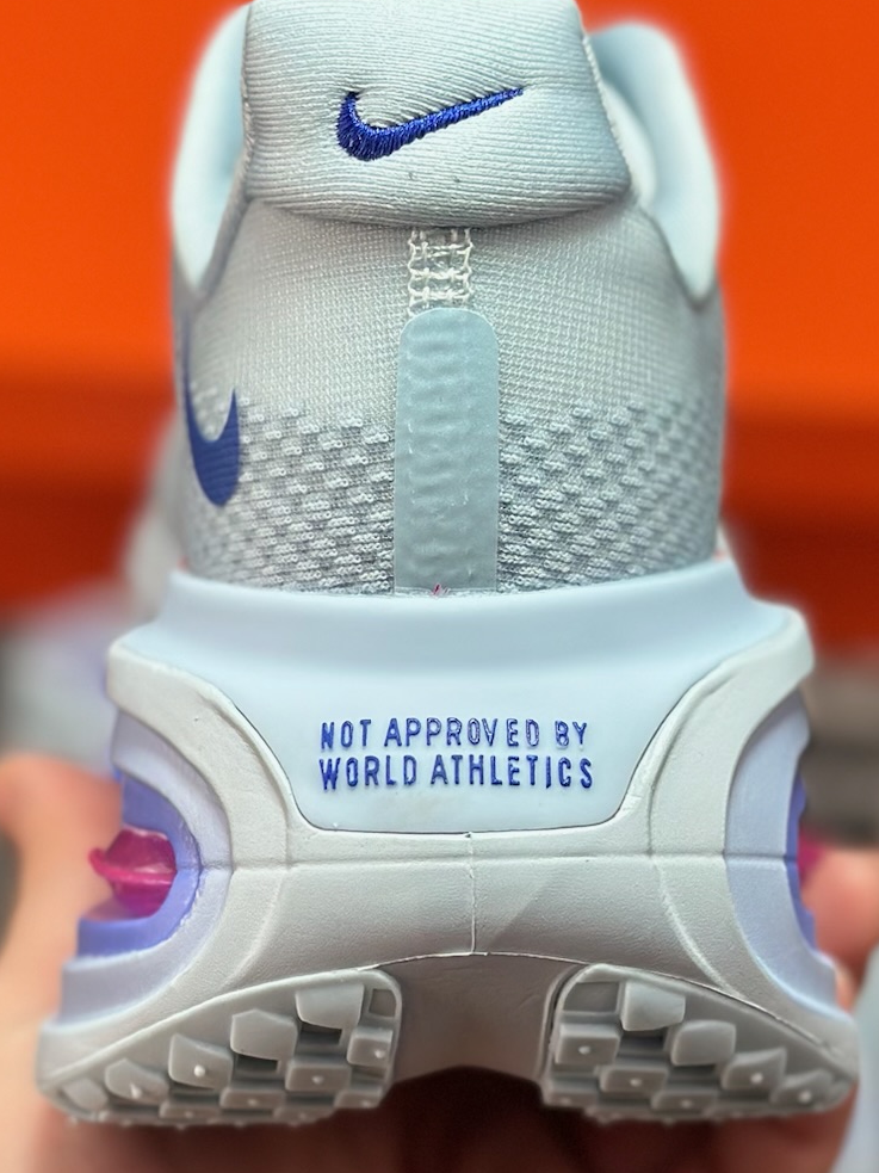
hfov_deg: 14.8
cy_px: 555
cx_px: 386
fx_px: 3386
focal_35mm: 100
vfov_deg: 19.6
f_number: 1.78
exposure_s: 1/903
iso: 80
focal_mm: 6.86
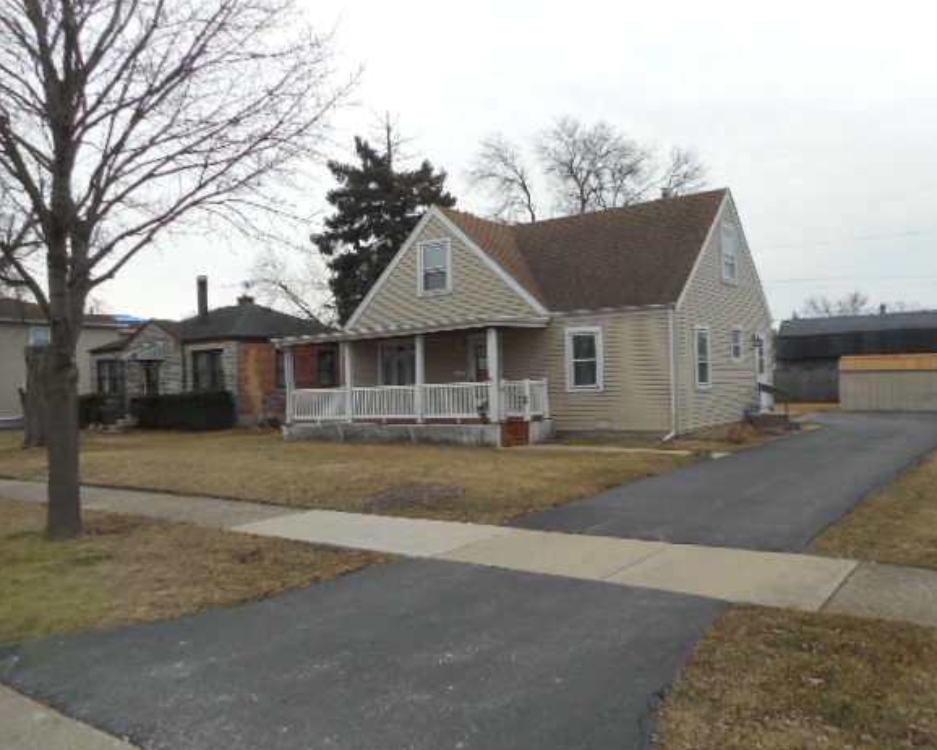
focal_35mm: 27
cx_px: 491
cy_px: 382
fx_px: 749
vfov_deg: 53.2
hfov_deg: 64.0
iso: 80
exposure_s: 1/500
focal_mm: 4.5
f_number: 3.7
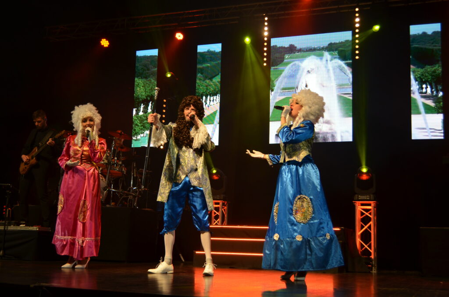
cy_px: 148
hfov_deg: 41.2
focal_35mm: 48
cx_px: 224
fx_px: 597
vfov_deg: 27.9
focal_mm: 32
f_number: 4.8
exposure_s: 1/80
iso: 400
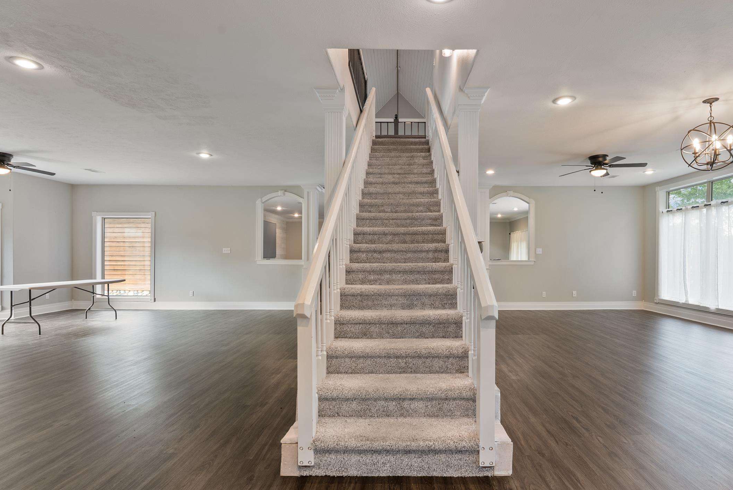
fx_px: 387
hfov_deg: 86.6
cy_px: 263
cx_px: 401
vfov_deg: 64.5
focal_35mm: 19
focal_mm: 16
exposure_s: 1/2.5
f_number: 9
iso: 640
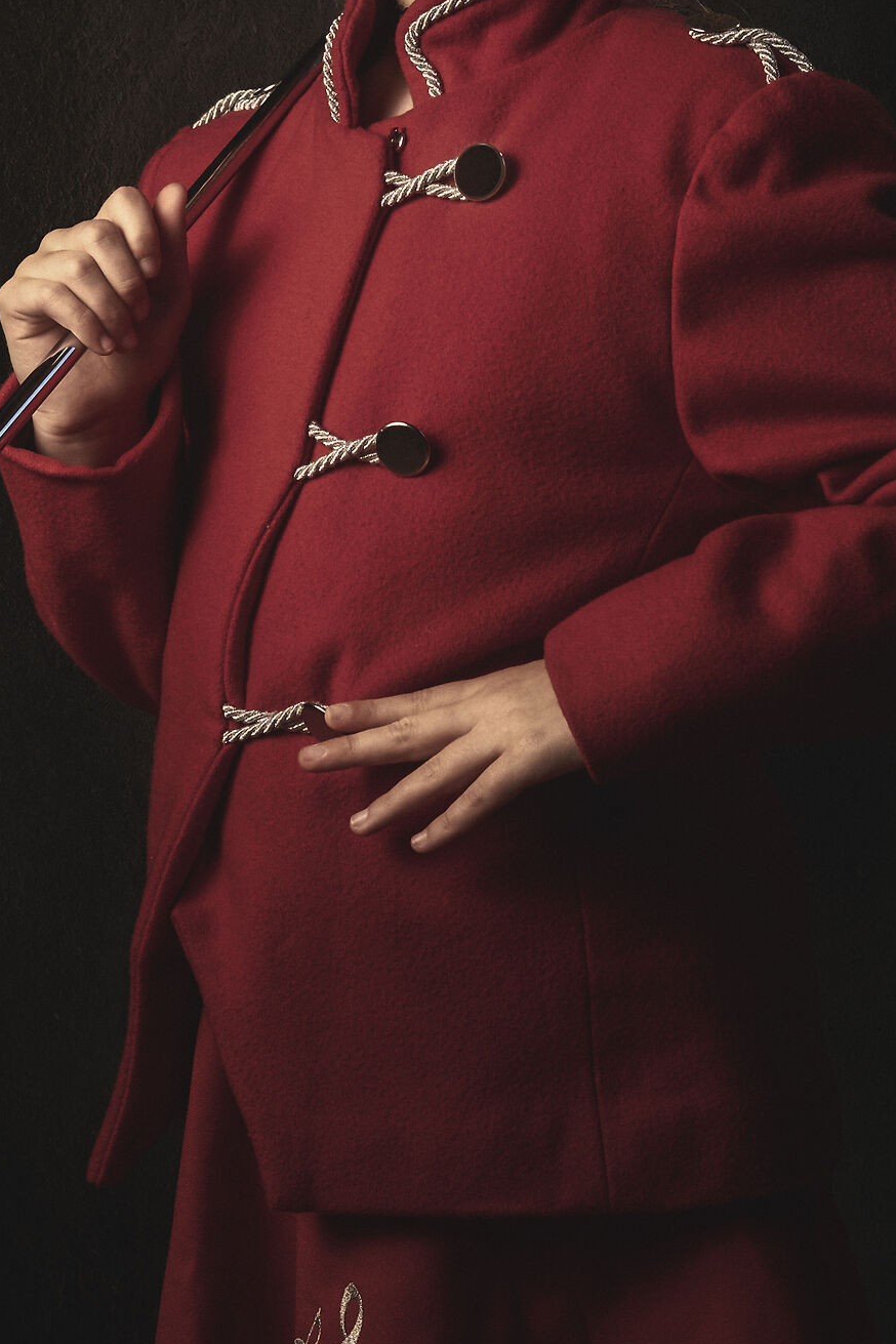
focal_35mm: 97
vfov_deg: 20.9
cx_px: 427
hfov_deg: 14.1
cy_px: 356
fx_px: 3621
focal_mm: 35
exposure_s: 1/200
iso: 160
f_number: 5
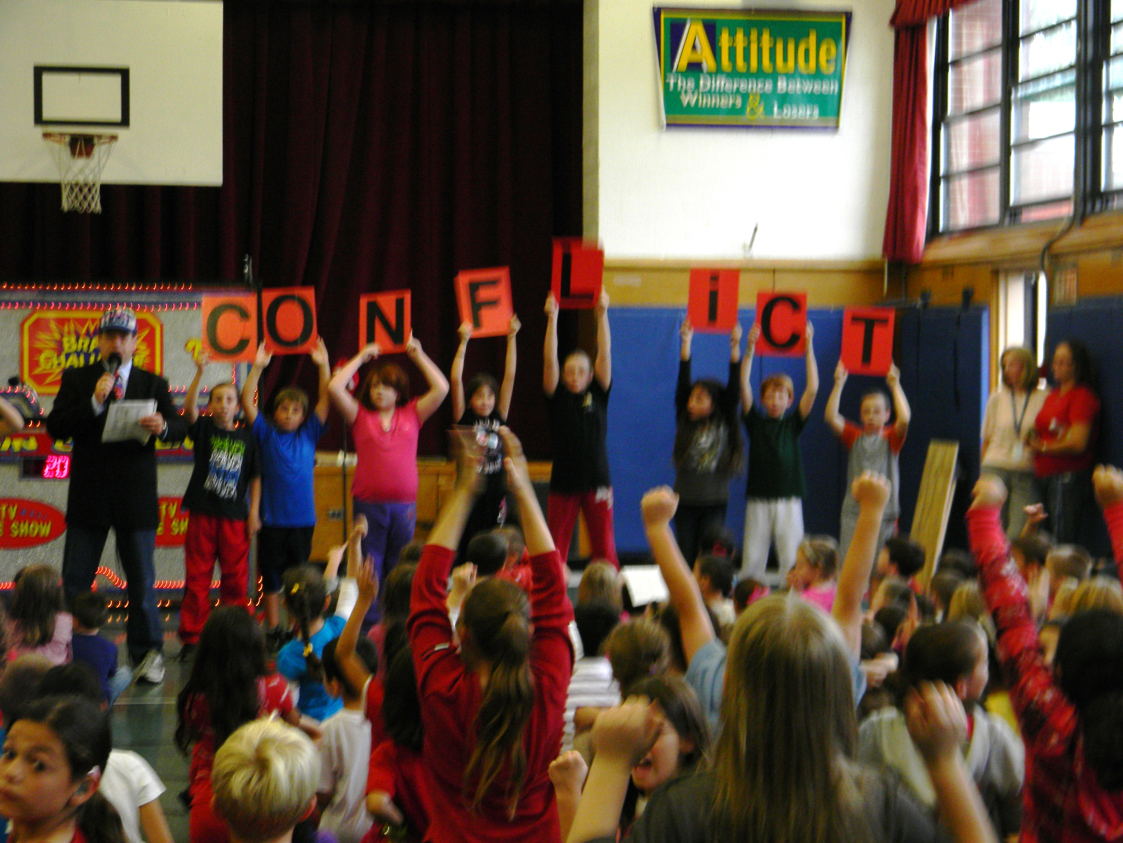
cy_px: 422
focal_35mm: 67
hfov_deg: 29.0
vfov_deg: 21.9
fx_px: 2174
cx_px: 562
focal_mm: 12.2
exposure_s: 1/30
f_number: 4.3
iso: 116
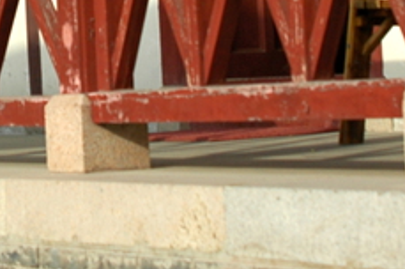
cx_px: -23
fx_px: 2123
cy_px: -145
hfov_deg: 10.8
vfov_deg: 7.1
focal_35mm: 189
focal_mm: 32
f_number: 5.6
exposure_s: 1/640
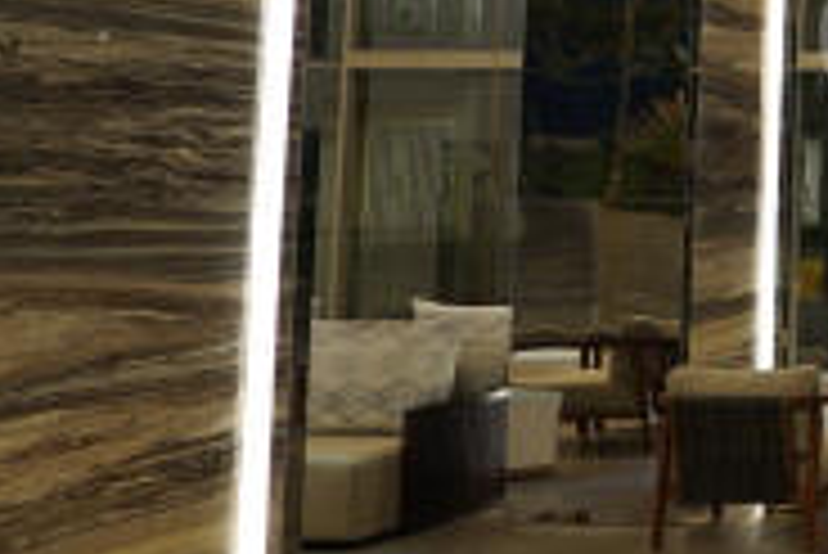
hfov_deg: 21.5
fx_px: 1496
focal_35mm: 65
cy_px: 77
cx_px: 1456
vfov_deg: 20.6
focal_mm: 16
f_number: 2.8
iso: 100
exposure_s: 1/2.5
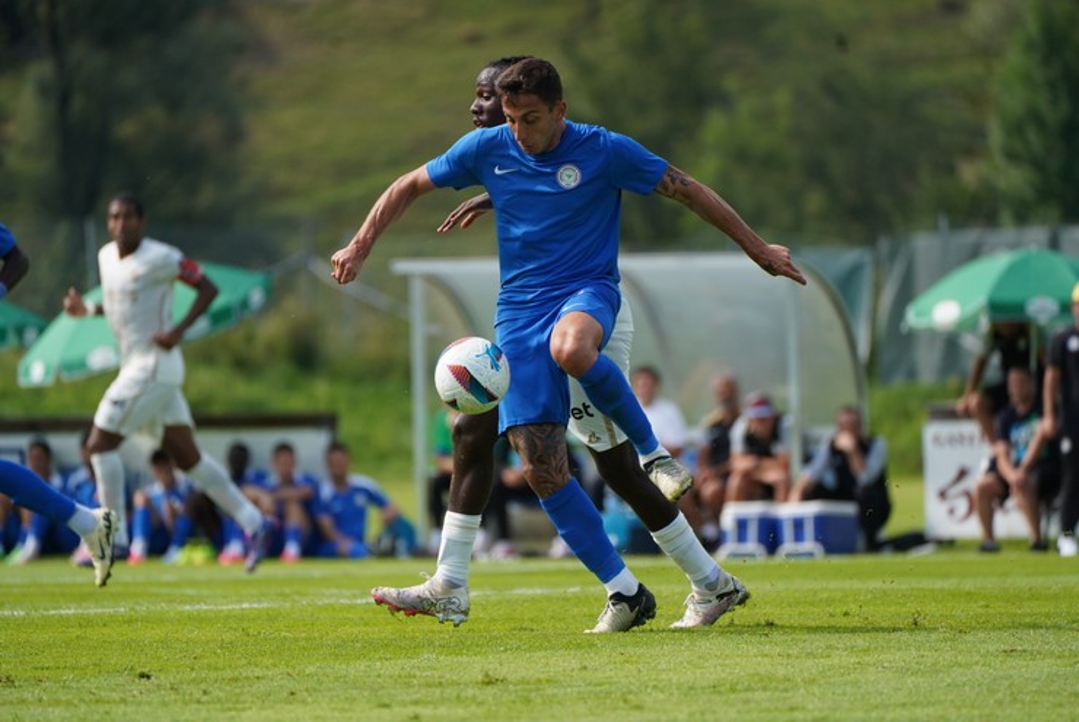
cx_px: 540
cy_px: 361
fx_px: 12000
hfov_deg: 5.1
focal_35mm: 400
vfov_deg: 3.4
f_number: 5.6
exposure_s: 1/2000
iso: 1000
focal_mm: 400
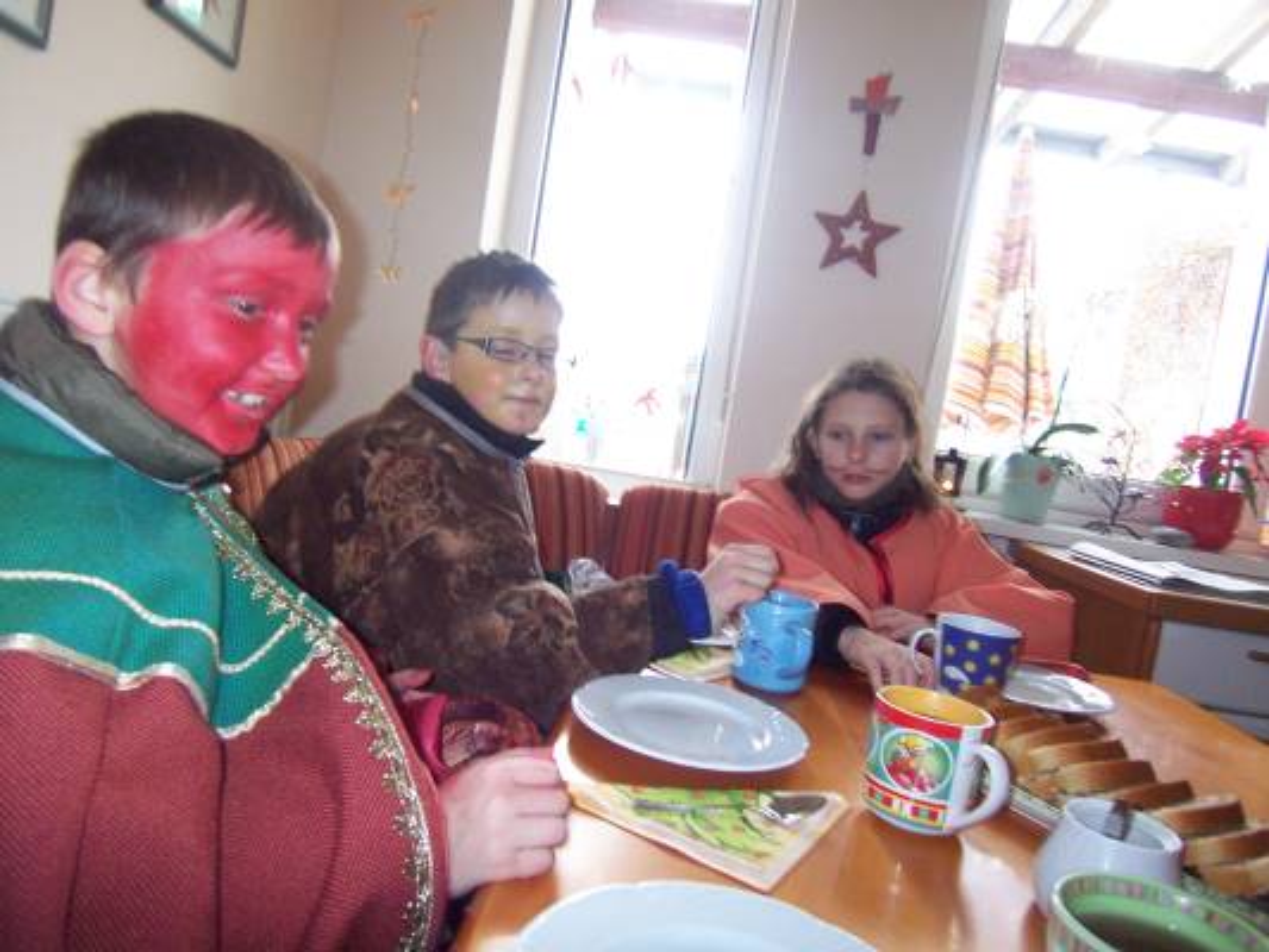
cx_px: 634
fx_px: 843
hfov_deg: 73.9
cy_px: 476
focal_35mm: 23
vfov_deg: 58.9
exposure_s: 1/30
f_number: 2.8
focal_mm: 3.8
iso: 200
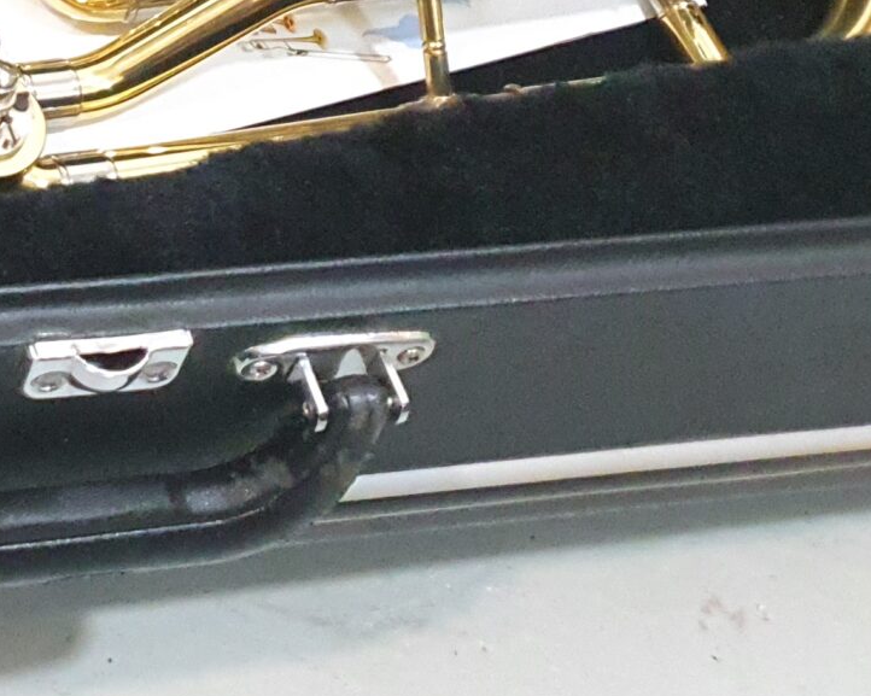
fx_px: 2319
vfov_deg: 15.6
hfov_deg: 19.1
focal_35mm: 90
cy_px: -387
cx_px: -373
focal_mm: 4.32
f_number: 1.5
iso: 640
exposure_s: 1/50
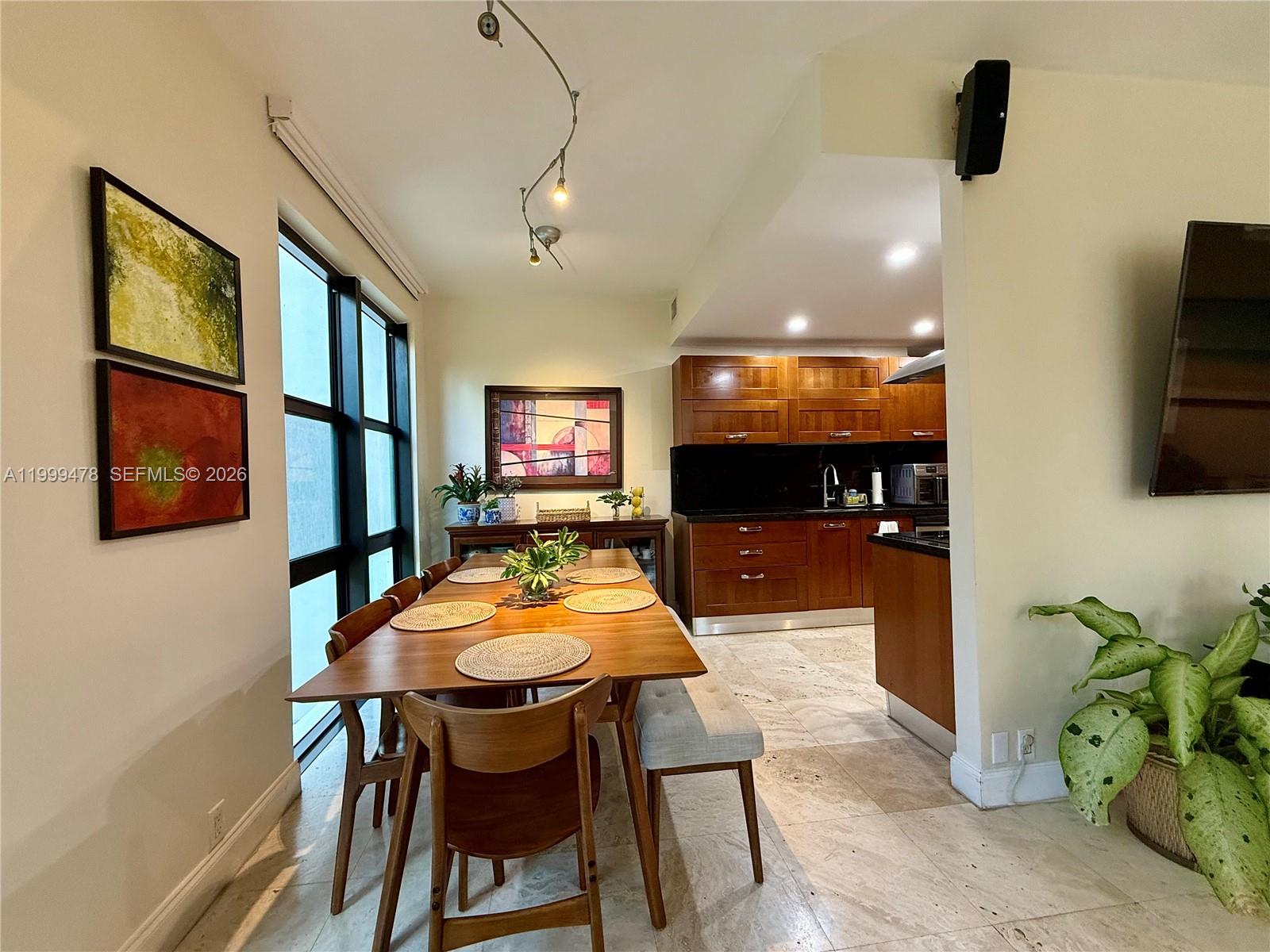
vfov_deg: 85.7
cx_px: 635
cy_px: 476
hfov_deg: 102.1
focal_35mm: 14
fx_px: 514
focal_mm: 2.22
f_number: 2.2
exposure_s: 1/60
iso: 250
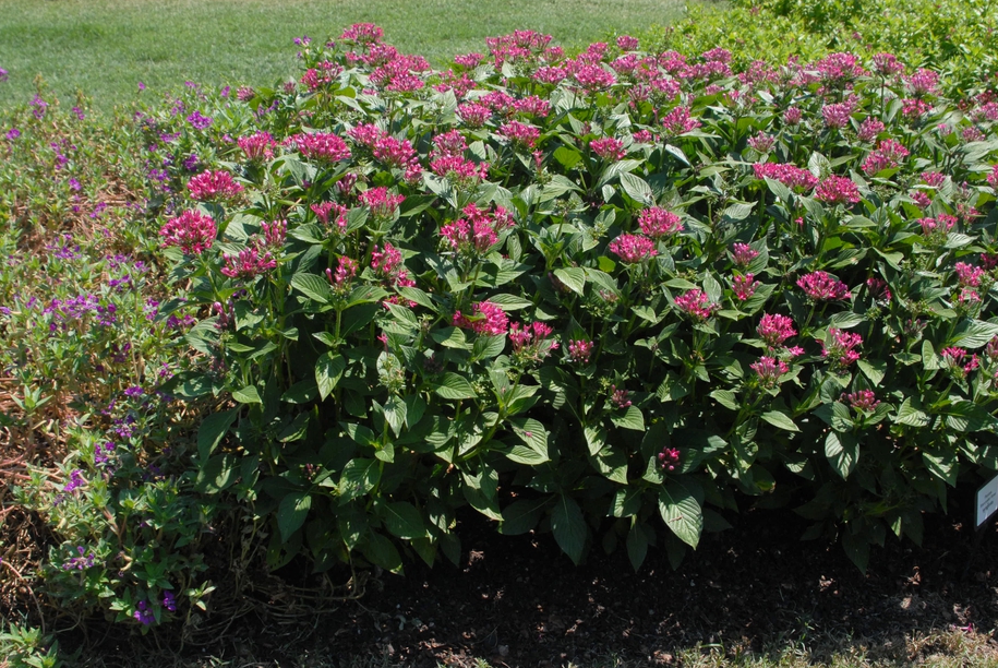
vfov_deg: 28.7
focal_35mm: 47
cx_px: 504
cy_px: 307
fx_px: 1304
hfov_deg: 41.9
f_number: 9
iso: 400
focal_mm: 28
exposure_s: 1/320
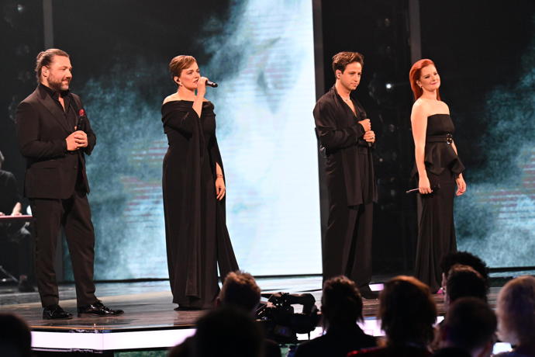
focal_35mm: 180
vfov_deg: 7.6
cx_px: 268
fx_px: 2675
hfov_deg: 11.4
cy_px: 178
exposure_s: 1/160
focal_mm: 120
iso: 3200
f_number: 3.5
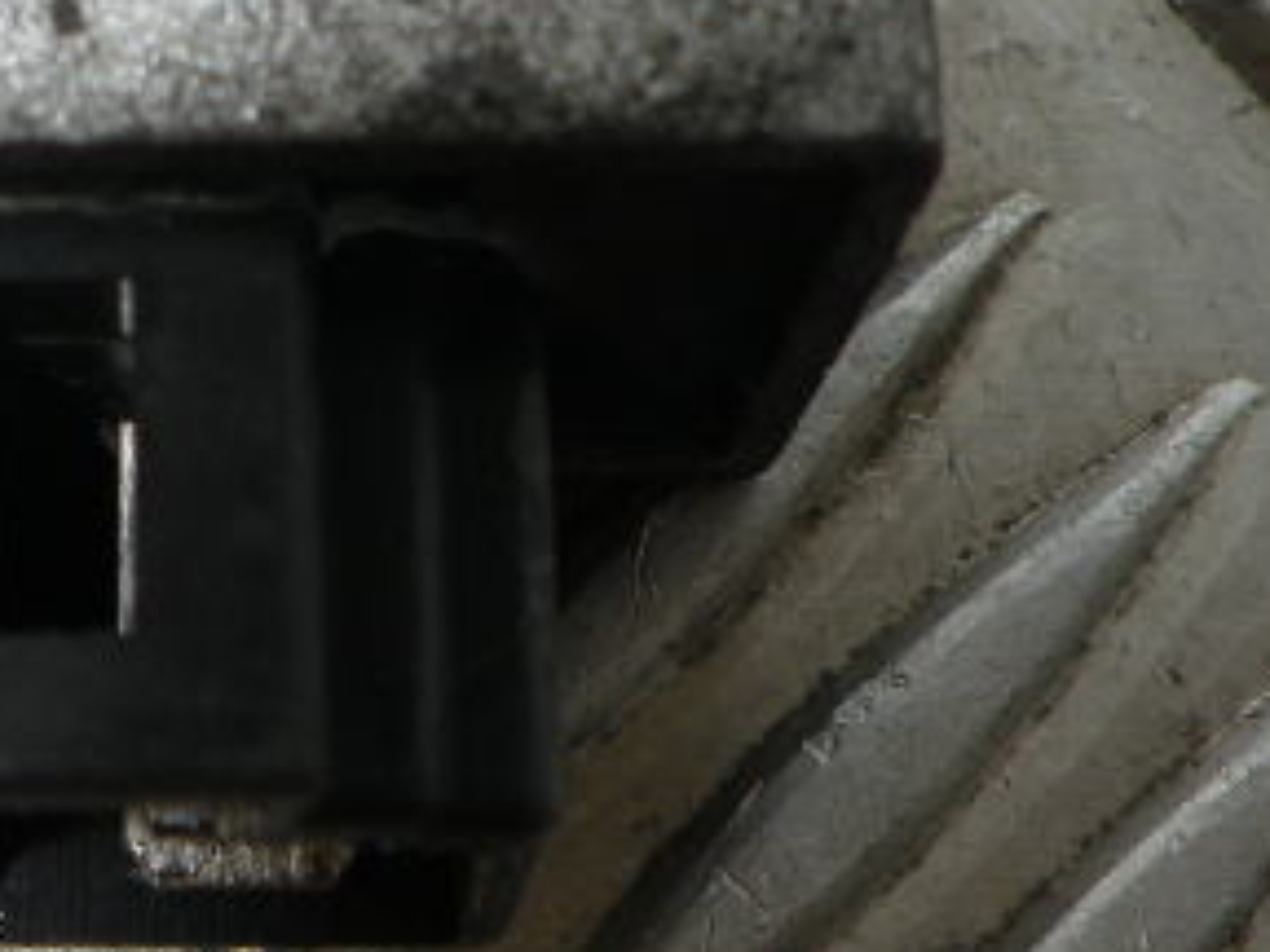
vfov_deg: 14.9
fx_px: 3522
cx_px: 57
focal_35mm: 96
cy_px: -150
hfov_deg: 19.9
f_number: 2.8
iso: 64
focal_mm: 4.7
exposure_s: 1/62.3
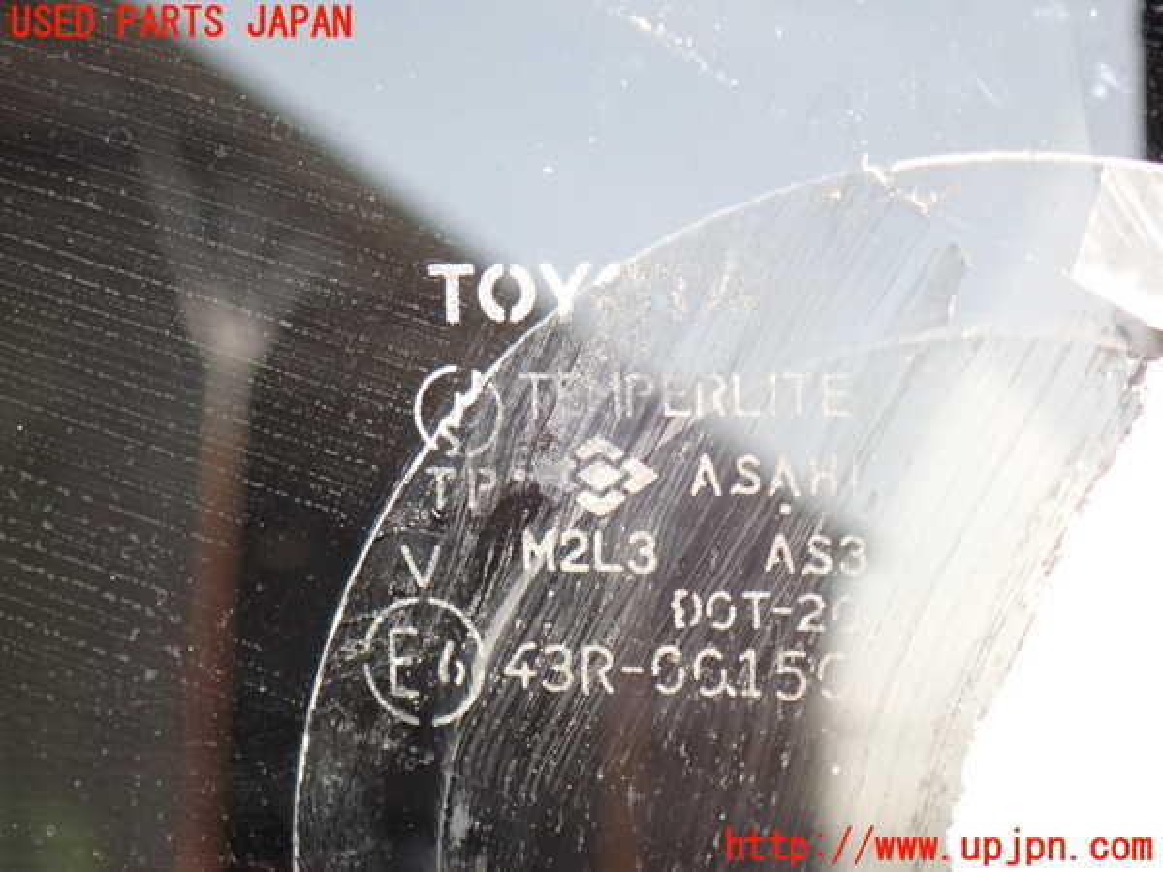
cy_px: 436
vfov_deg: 14.8
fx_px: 3360
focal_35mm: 100
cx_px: 582
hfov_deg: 19.6
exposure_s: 1/100
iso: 320
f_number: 4.9
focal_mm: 18
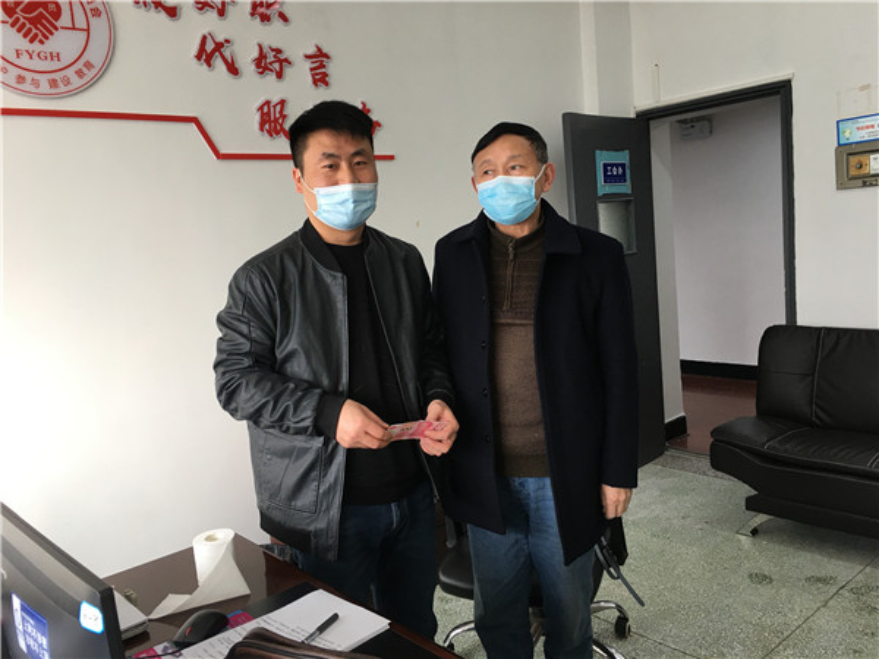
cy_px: 330
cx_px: 440
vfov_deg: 48.2
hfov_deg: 61.7
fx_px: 736
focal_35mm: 29
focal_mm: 4.15
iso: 25
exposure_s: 1/33
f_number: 2.2
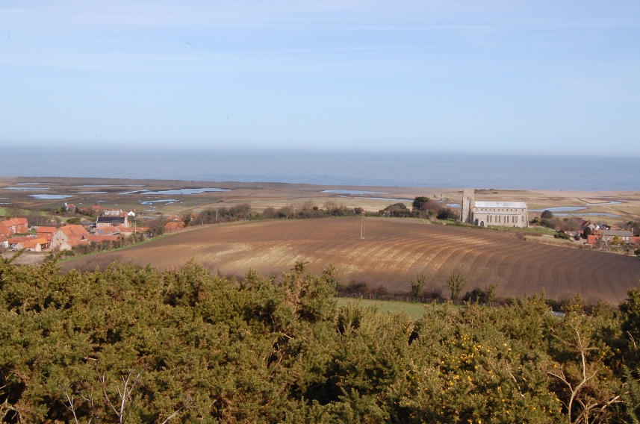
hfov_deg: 38.9
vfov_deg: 26.4
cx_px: 320
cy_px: 212
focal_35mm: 51
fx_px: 905
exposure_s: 1/125
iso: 800
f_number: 29
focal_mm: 34
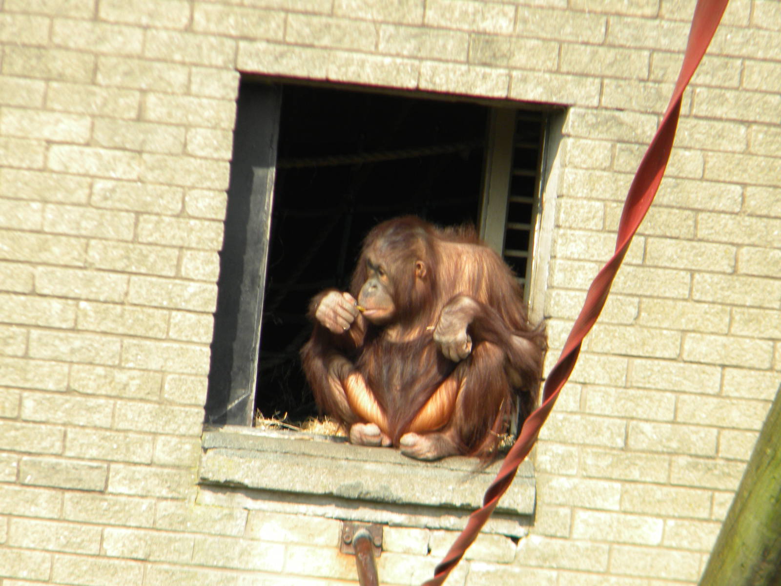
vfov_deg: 3.6
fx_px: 9341
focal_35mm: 414
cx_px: 390
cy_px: 293
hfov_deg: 4.8
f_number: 5.4
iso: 93
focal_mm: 75
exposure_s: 1/249
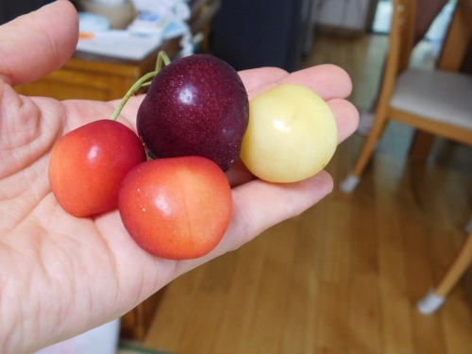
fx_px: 545
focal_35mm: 40
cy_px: 177
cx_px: 236
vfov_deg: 36.0
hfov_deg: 46.8
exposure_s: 1/25
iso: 400
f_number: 3.6
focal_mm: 7.1
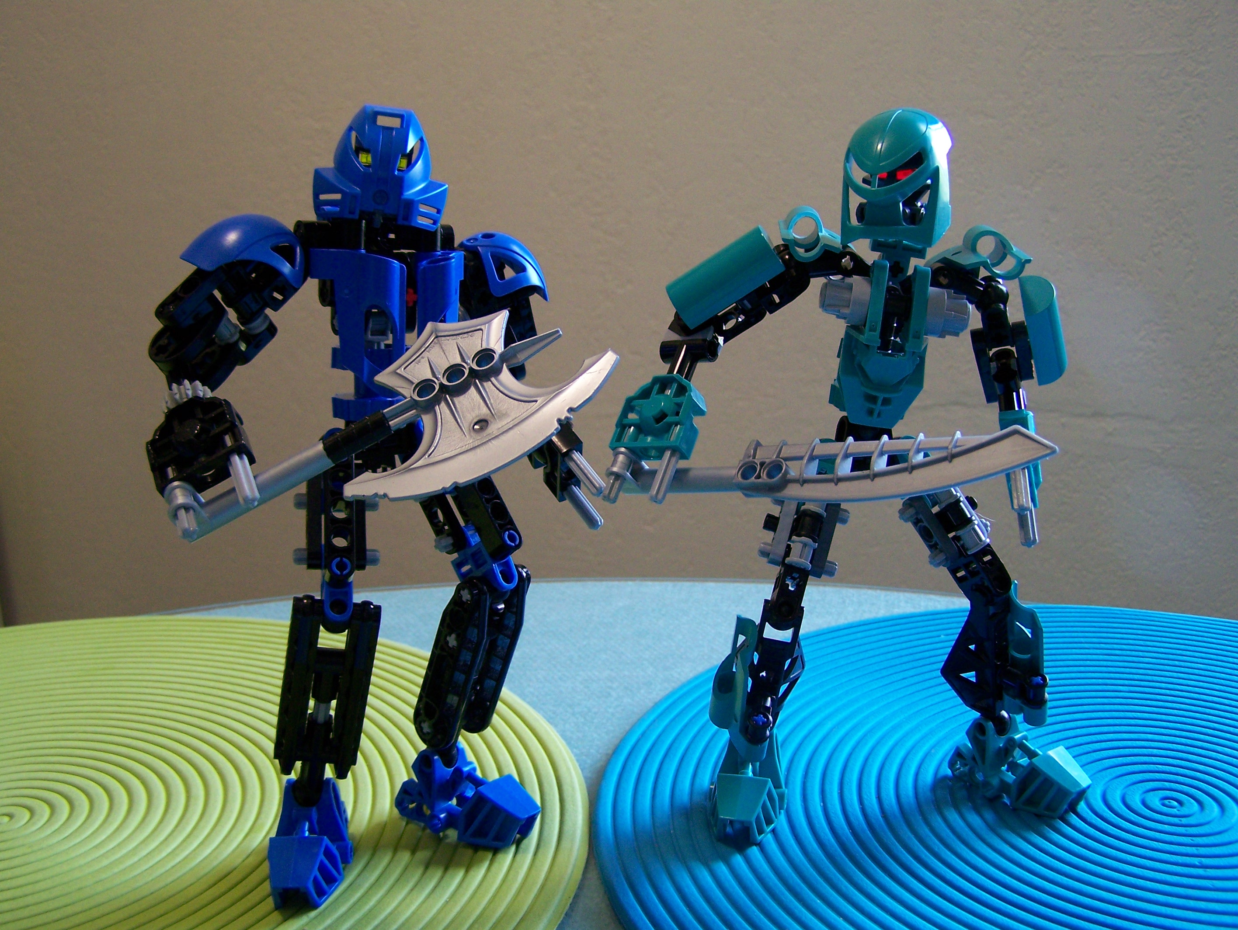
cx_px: 619
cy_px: 465
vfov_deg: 37.8
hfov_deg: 48.9
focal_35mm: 38
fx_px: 1360
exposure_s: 1/20
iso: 160
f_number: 2.8
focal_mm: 6.3
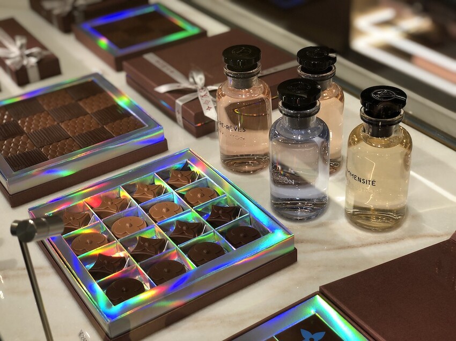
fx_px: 685
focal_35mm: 52
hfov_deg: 36.8
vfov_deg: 28.0
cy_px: 170
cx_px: 228
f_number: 2.4
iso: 20
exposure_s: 1/59
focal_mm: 6
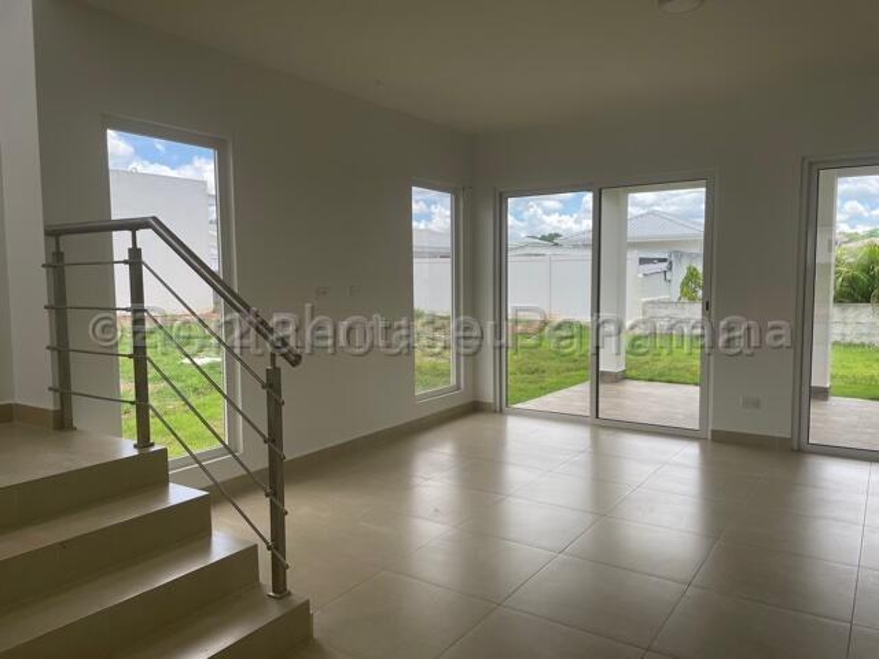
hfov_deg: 67.3
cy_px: 330
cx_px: 440
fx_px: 660
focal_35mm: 26
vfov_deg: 53.1
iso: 32
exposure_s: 1/553
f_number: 1.6
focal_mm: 4.2
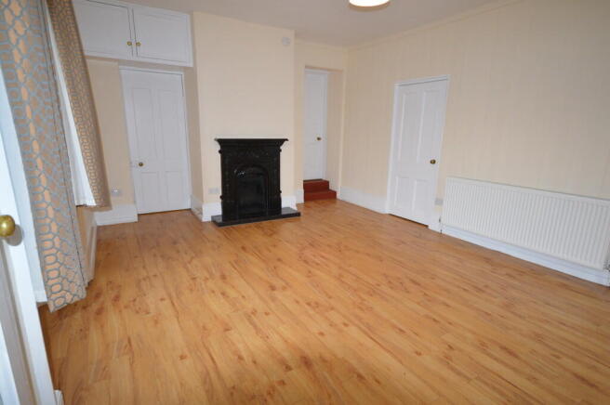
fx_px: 330
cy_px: 202
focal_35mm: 20
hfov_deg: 85.5
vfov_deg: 63.1
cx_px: 305
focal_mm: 13
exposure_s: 1/60
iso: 640
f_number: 4.5
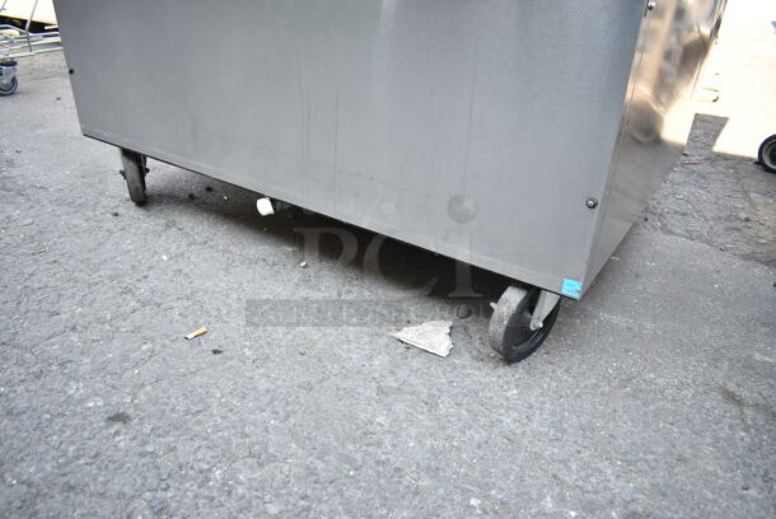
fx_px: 583
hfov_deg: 67.3
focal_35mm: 27
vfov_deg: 48.0
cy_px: 260
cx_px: 388
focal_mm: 18
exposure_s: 1/60
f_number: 4
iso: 100
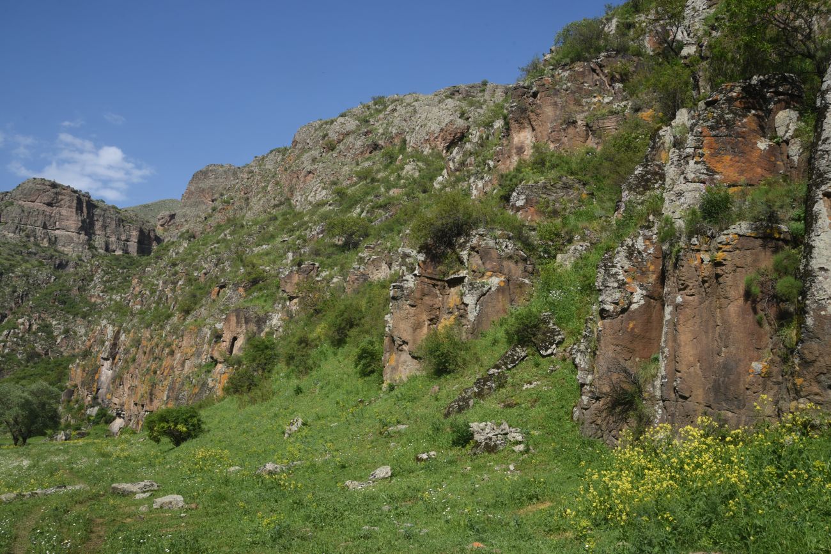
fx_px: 1154
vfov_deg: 27.0
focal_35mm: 50
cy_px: 277
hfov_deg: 39.6
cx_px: 416
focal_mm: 50
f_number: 13
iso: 125
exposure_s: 1/125
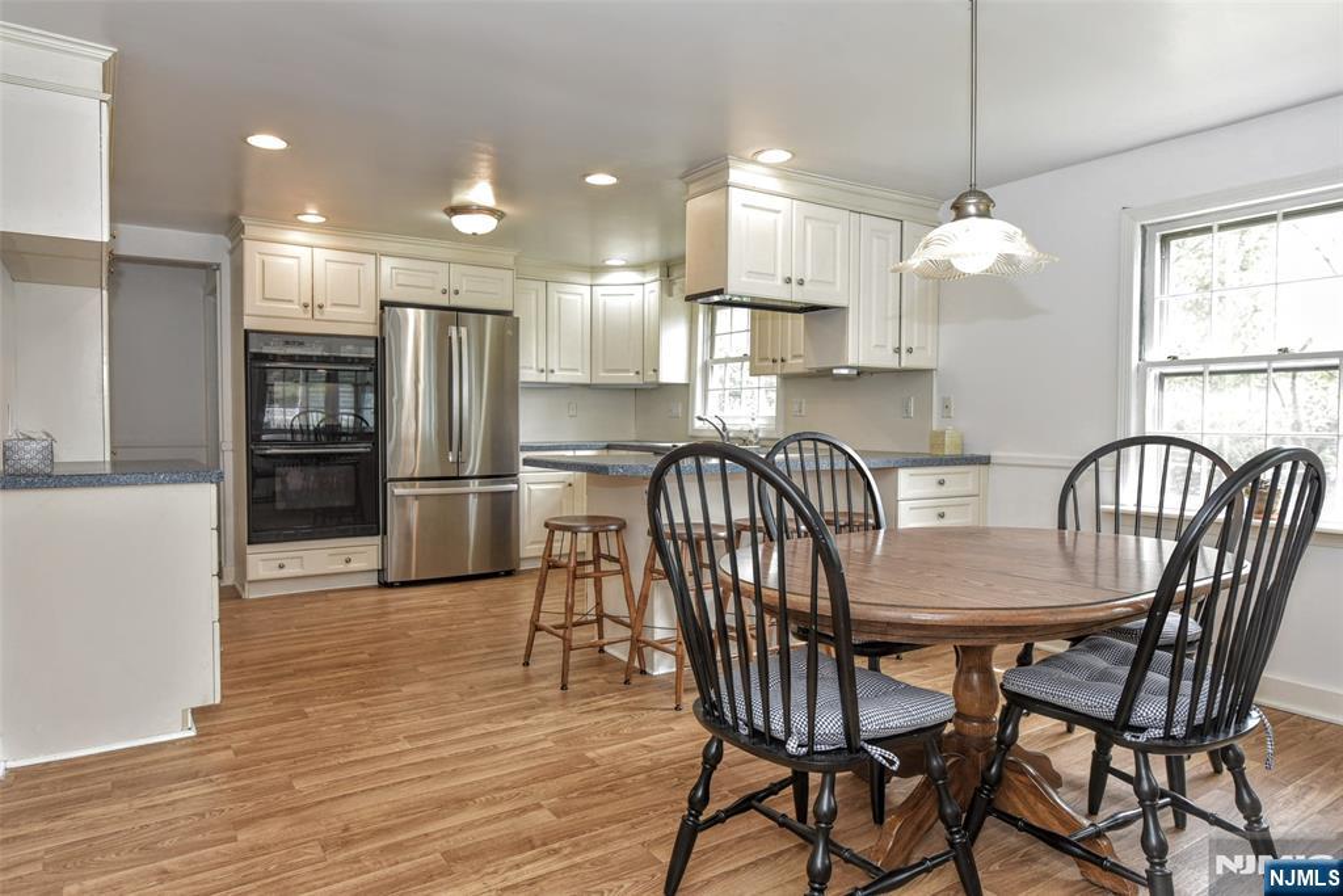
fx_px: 821
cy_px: 448
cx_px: 672
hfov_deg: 78.6
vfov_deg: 57.2
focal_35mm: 22
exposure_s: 1/100
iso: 800
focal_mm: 22
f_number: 5
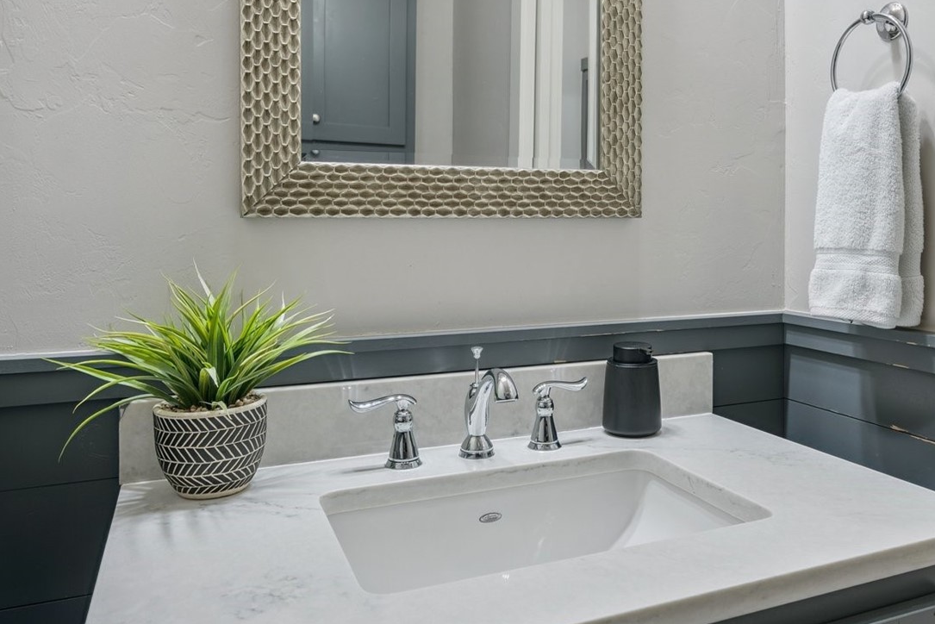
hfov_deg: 61.4
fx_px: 779
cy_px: 231
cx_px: 559
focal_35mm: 30
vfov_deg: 43.3
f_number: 7.1
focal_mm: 16
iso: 200
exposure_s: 1/15
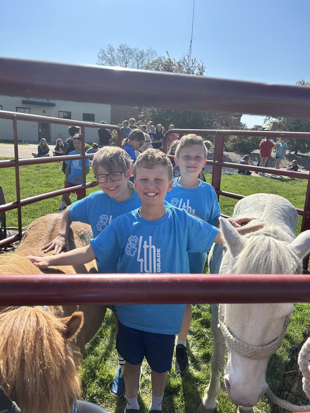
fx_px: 310
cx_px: 155
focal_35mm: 26
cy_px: 206
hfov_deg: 53.1
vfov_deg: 67.3
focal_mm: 5.7
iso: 50
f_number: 1.5
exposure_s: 1/2695
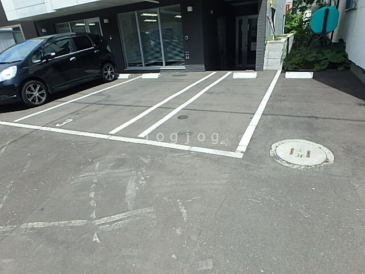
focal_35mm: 21
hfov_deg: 79.0
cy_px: 137
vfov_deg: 63.4
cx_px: 182
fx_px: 221
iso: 125
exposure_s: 1/320
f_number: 6
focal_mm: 3.7
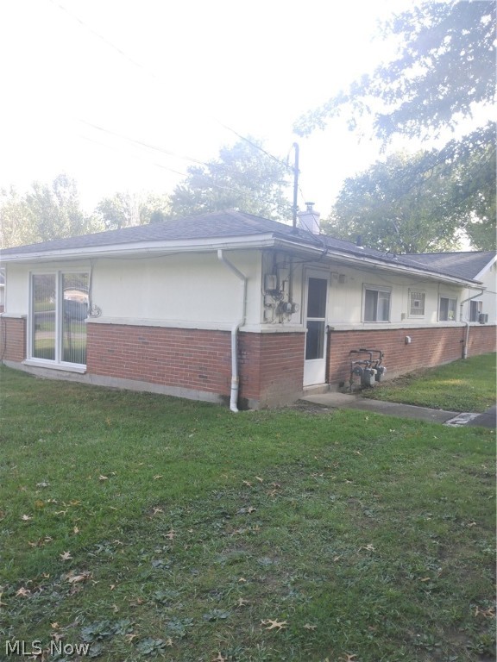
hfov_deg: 66.0
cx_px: 248
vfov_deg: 81.7
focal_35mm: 20
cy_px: 331
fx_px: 383
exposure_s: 1/163
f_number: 2
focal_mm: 3.54
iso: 100
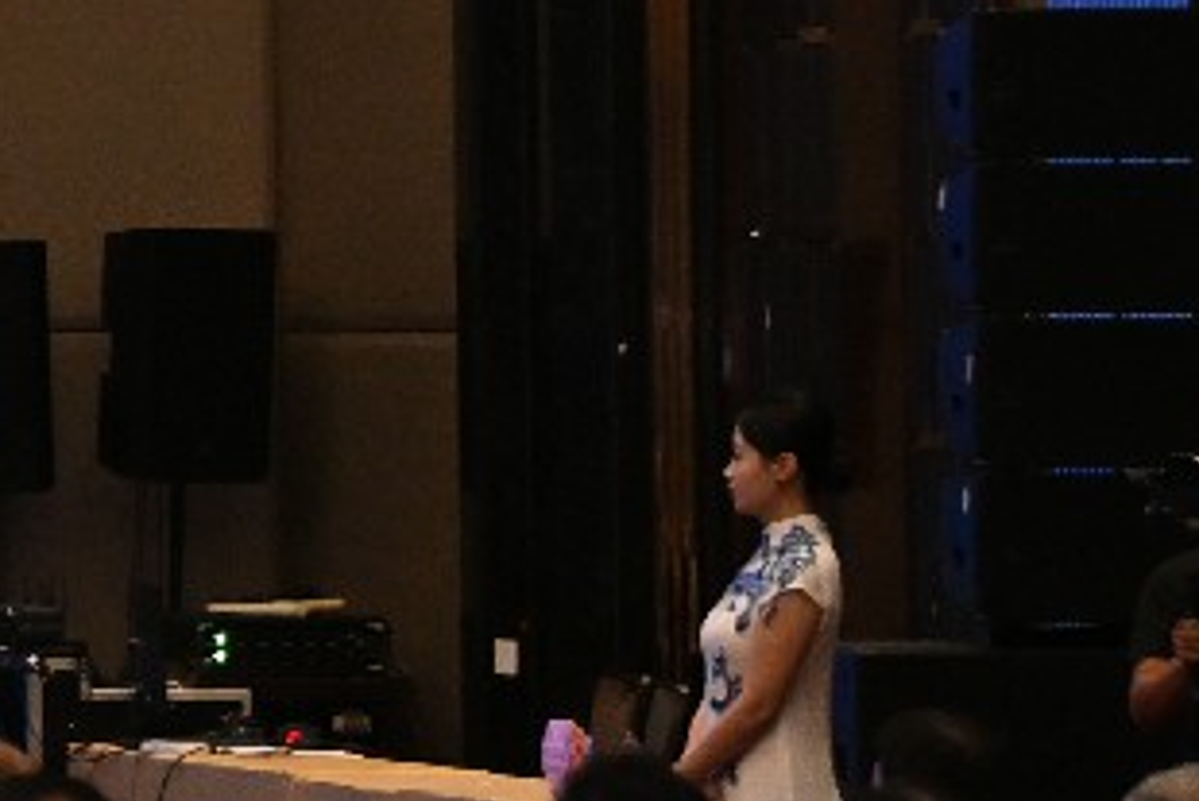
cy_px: -104
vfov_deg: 4.2
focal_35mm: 325
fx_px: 10829
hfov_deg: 5.6
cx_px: -3218
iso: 1250
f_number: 4
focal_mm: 42
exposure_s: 1/250
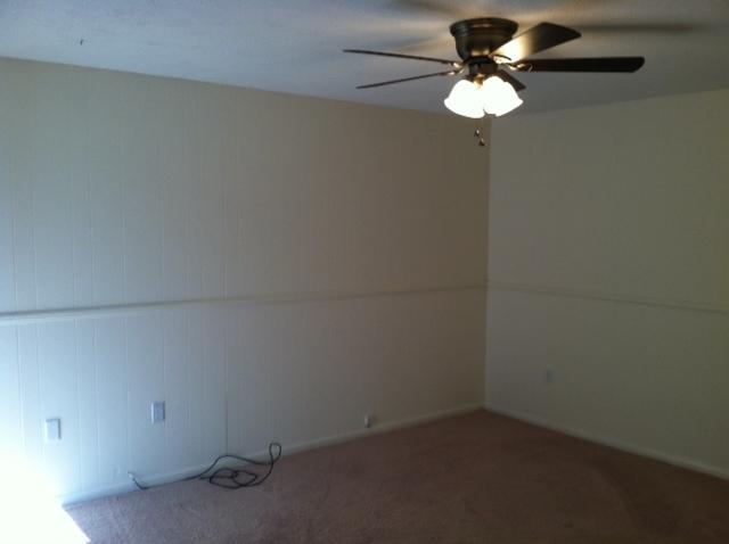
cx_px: 364
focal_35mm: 35
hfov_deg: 52.7
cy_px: 272
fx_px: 736
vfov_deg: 40.6
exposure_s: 1/24
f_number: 2.8
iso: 80
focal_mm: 3.85
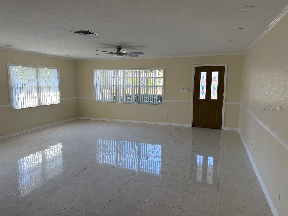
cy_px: 108
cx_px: 144
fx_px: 200
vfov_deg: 56.8
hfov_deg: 71.6
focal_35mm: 24
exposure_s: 1/401
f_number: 1.78
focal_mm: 6.76
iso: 100
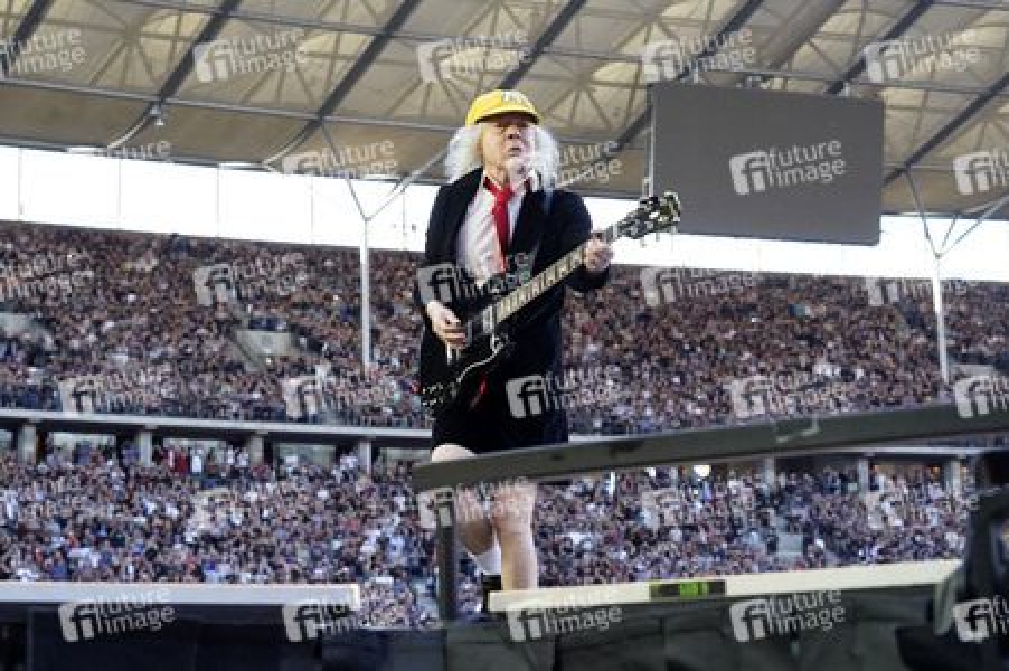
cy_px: 336
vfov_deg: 26.4
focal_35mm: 51
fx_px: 1428
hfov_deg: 38.9
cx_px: 504
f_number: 5
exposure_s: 1/400
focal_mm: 51
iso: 1600
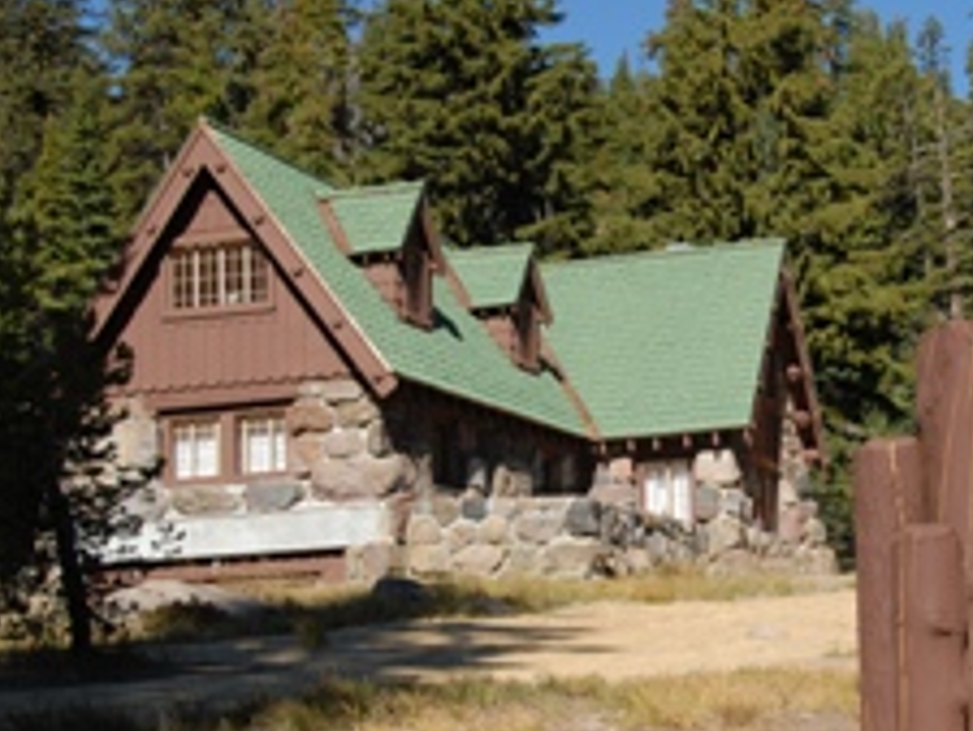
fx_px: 2161
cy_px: 465
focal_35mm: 77
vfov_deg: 19.2
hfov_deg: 25.1
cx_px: 742
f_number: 7.1
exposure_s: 1/180
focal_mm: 31
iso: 100
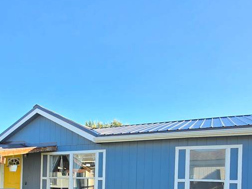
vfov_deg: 38.2
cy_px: 189
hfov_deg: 52.9
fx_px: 240
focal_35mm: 33
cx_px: 64
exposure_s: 1/431
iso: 50
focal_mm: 2.2
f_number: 2.2
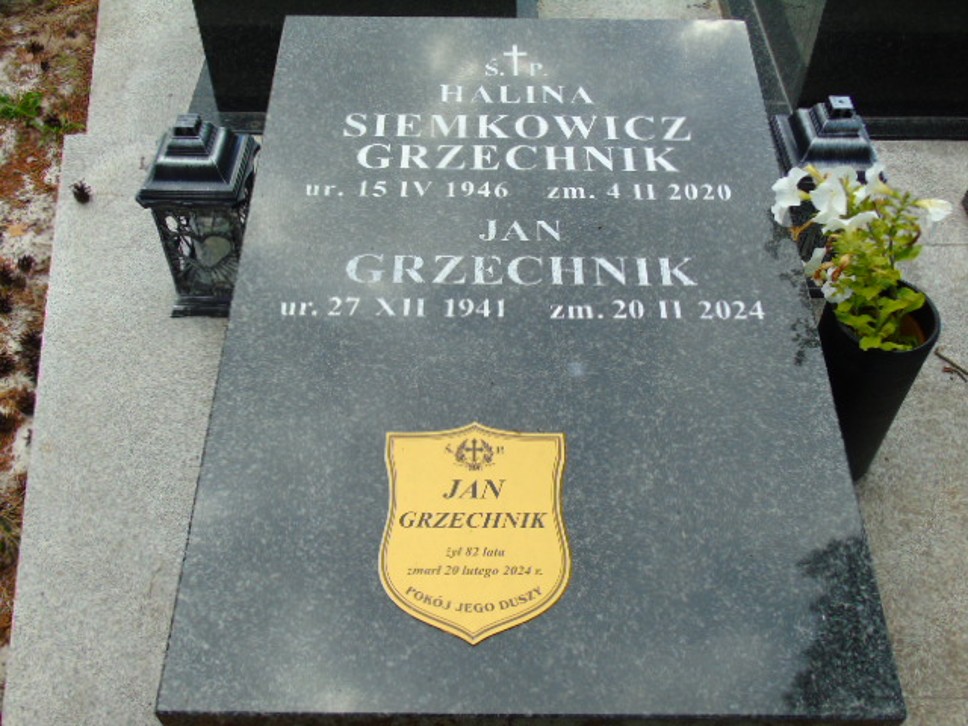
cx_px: 484
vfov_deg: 41.8
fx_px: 951
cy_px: 363
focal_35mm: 34
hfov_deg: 54.0
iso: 80
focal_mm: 6.1
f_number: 3.8
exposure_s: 1/250
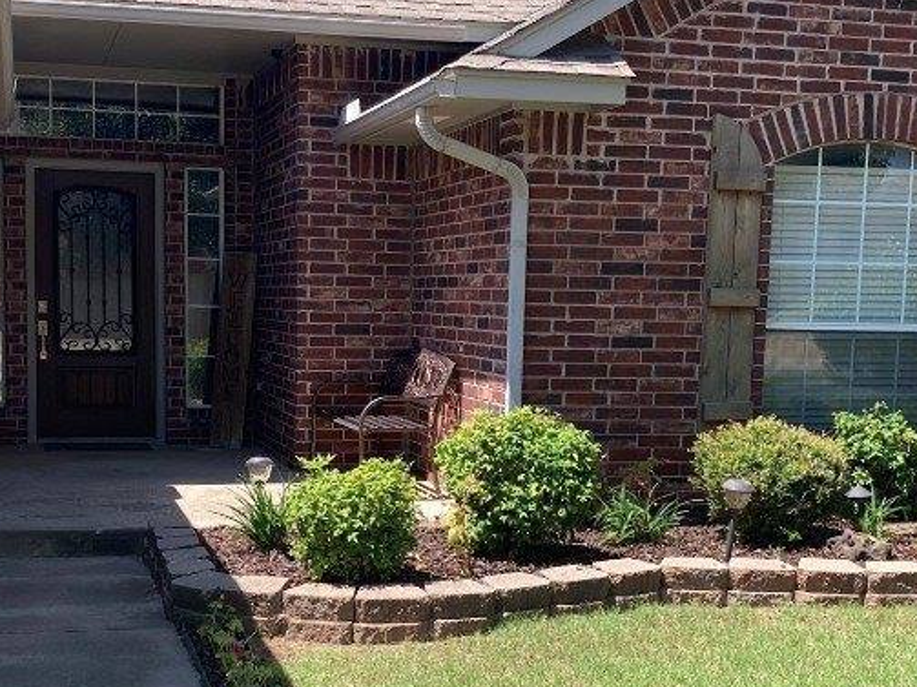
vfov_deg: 25.5
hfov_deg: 33.8
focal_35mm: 57
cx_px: 408
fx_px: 1510
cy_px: 479
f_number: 1.8
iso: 20
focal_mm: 3.99
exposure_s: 1/867
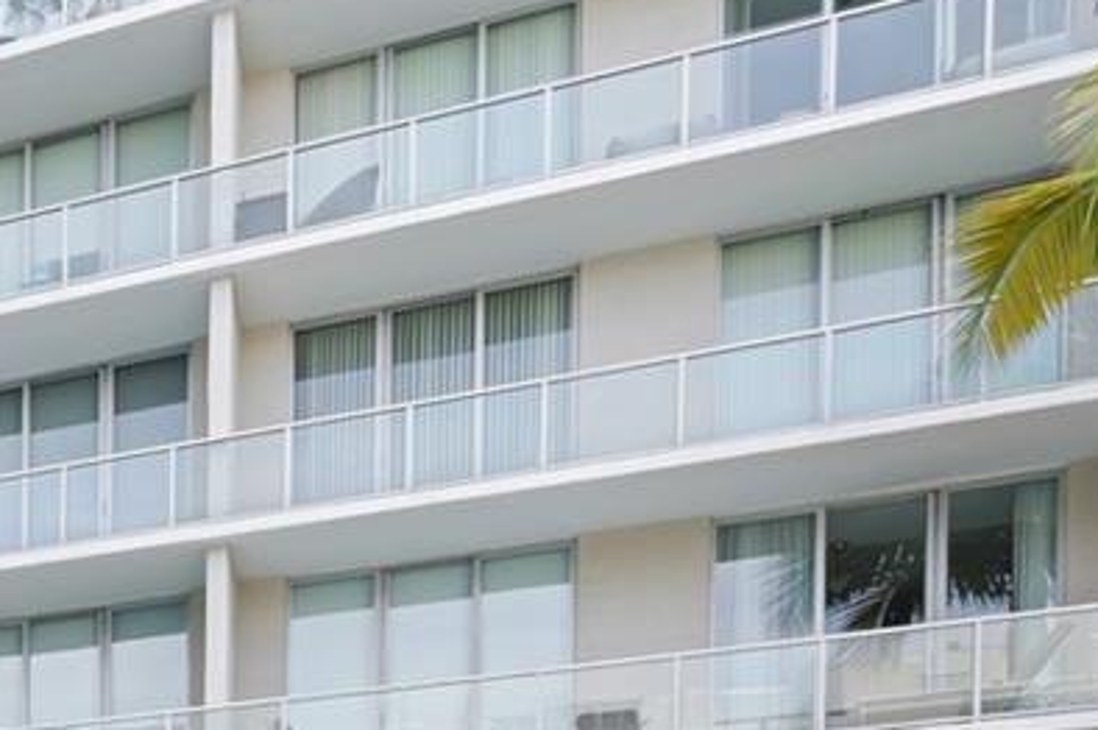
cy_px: 1154
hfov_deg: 20.3
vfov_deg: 18.1
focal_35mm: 65
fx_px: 1981
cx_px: -959
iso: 100
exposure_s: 1/13
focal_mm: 16
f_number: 9
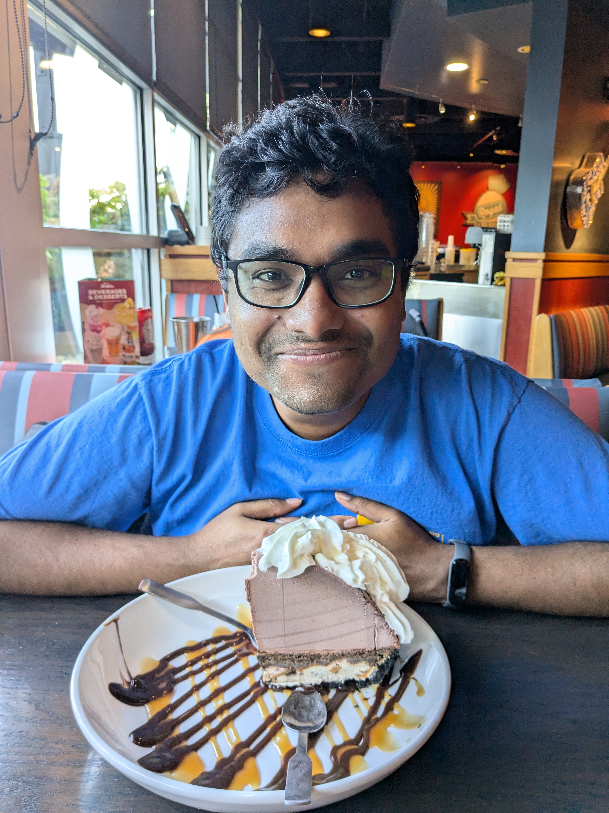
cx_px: 304
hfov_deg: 51.4
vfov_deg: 65.3
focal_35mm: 27
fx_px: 633
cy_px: 406
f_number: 1.73
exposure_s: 1/120
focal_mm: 4.38
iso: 146
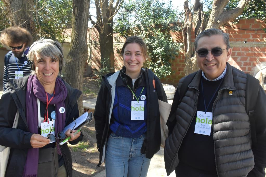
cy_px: 88
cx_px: 133
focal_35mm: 30
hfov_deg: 61.9
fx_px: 222
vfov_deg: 43.6
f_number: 9
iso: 1600
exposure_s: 1/320
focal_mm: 20
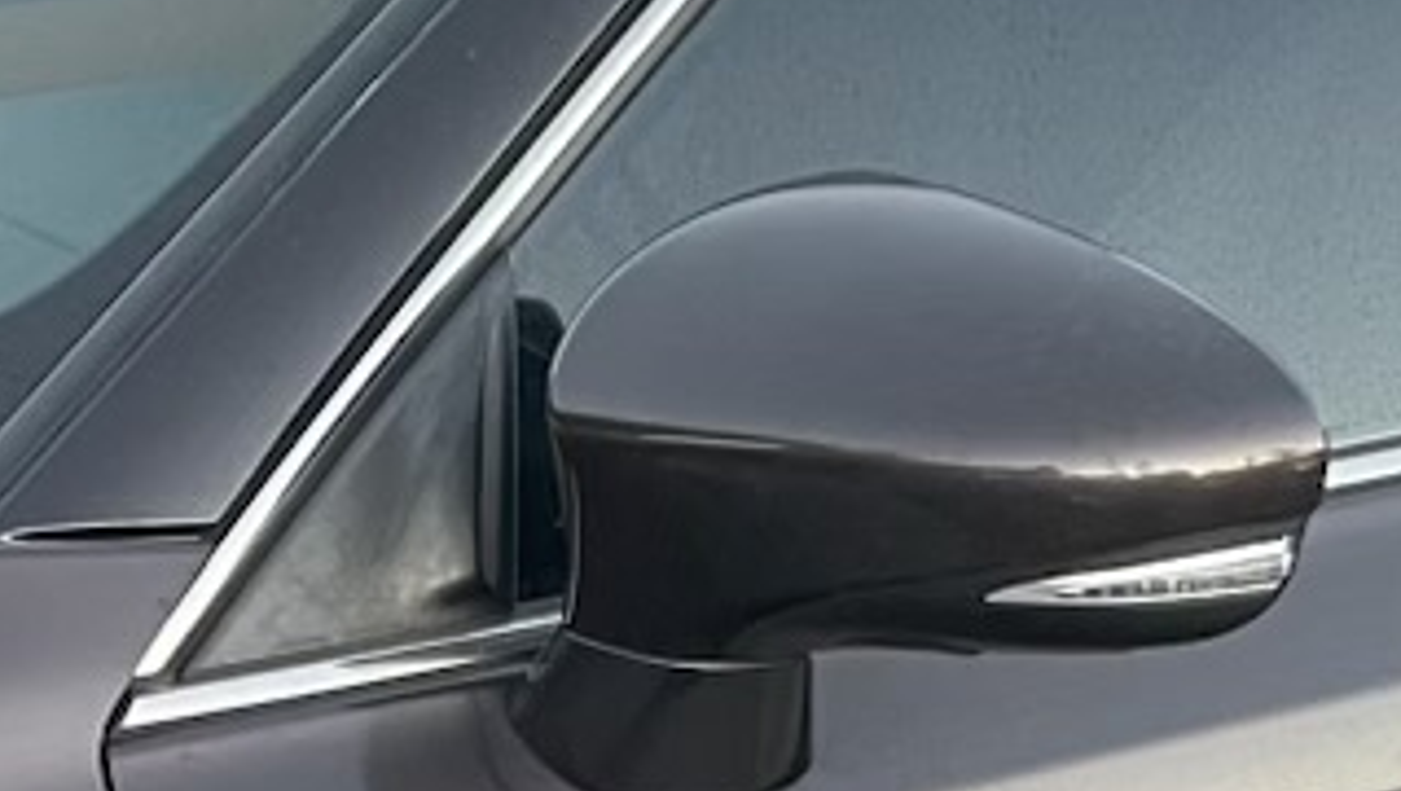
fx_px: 5279
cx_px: 474
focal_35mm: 142
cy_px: 1793
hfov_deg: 15.1
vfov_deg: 8.0
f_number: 1.6
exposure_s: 1/90
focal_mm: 4.2
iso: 125
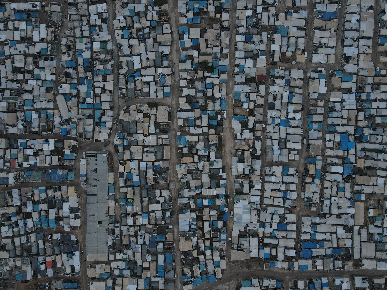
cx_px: 194
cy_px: 145
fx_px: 268
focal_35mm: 24
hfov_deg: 71.6
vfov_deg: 56.8
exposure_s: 1/500
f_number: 2.8
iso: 100
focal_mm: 4.5
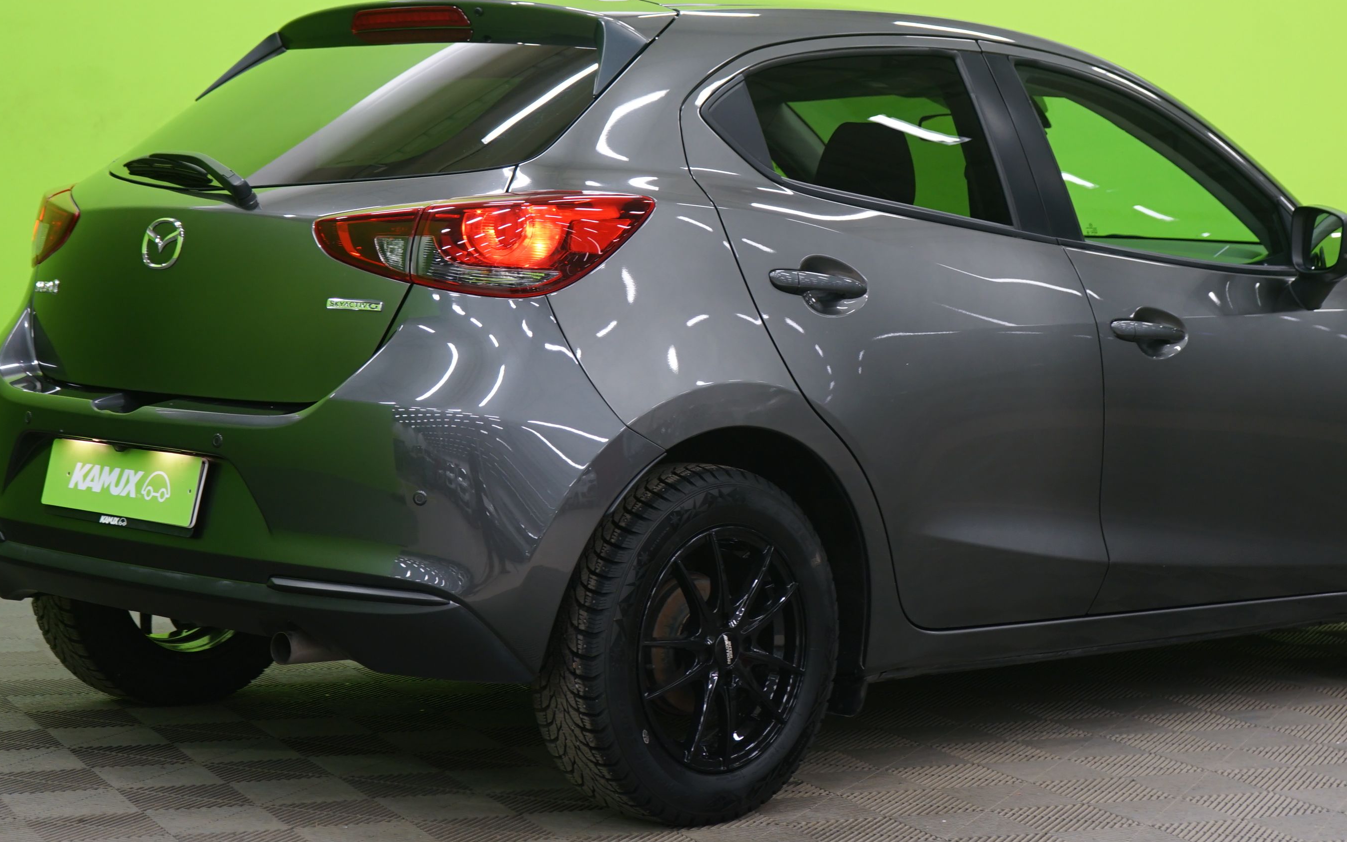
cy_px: 275
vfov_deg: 17.1
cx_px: 764
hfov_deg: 27.1
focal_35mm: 76
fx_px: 2790
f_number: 4.5
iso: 400
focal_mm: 51
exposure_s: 1/6
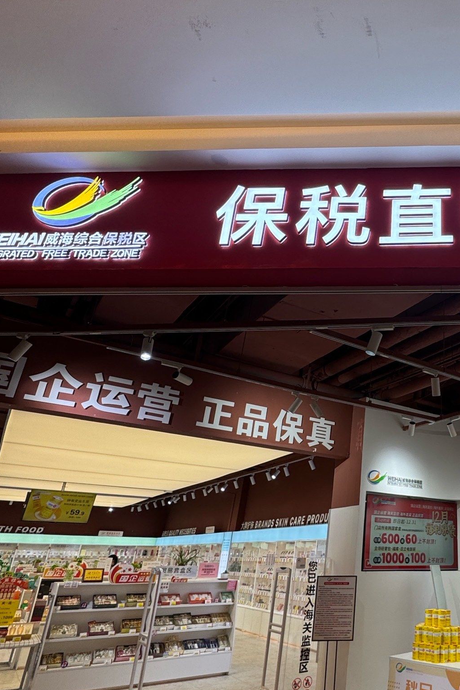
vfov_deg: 69.4
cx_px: 439
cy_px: 362
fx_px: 498
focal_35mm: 26
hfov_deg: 43.8
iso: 40
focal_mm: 2.22
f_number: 2.2
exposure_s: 1/128
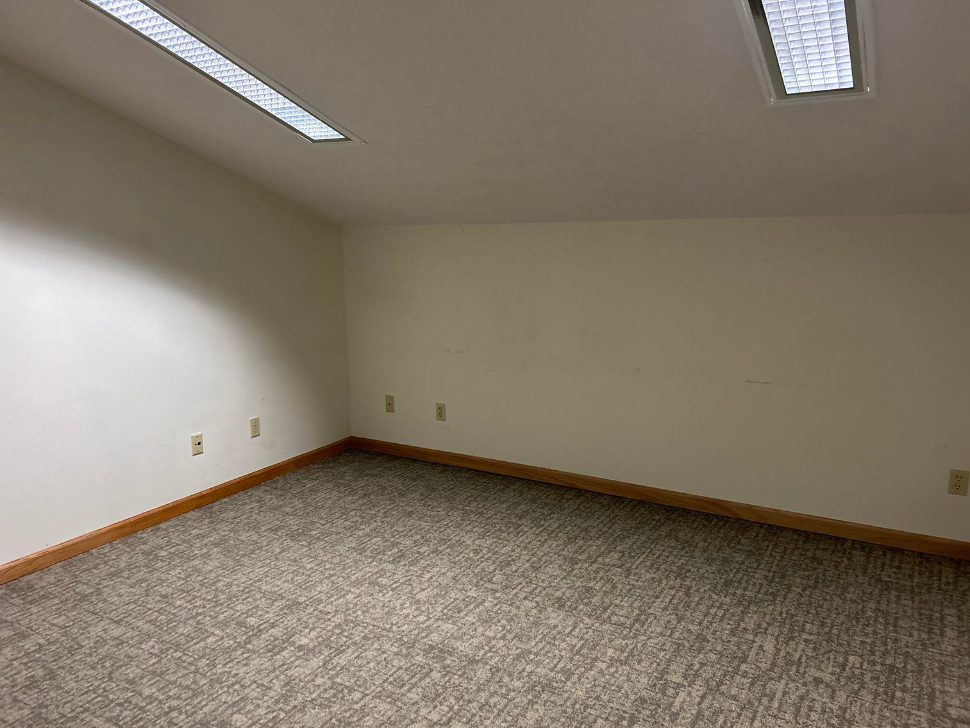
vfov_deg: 53.1
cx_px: 485
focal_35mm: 26
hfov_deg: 67.3
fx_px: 729
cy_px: 364
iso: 250
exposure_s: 1/60
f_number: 1.5
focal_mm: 5.7
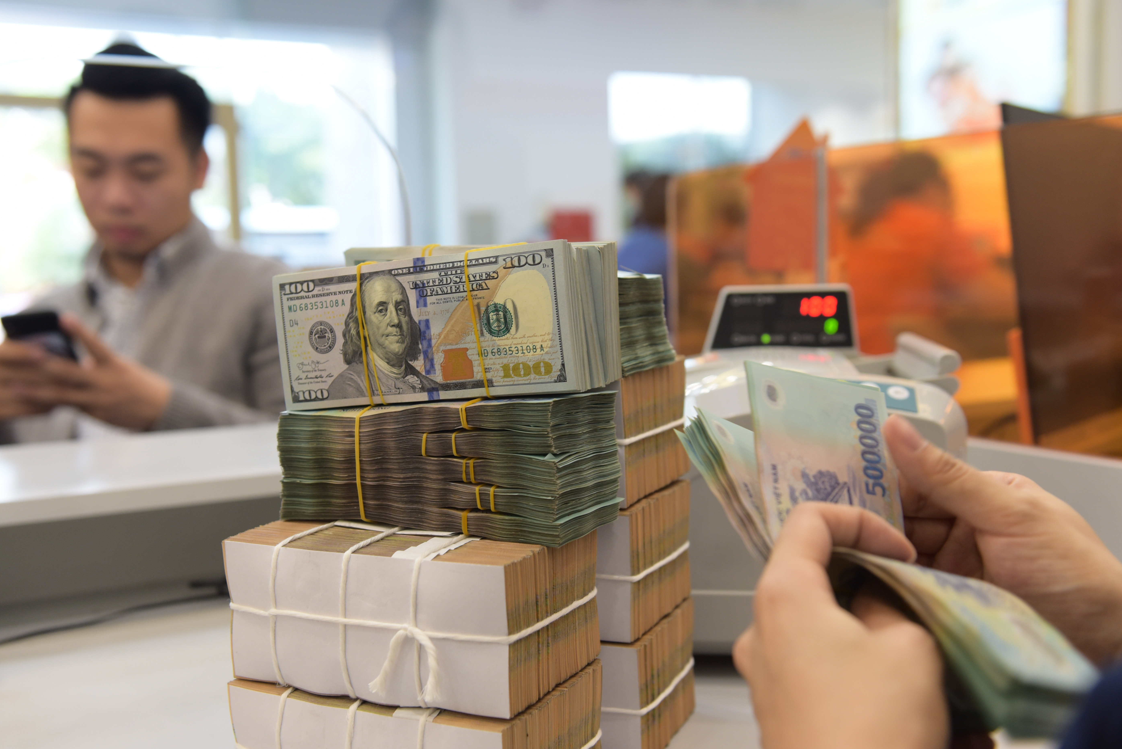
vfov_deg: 34.2
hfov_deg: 49.5
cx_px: 539
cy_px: 378
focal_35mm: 39
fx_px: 1216
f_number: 4
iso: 1000
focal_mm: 36
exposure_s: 1/160
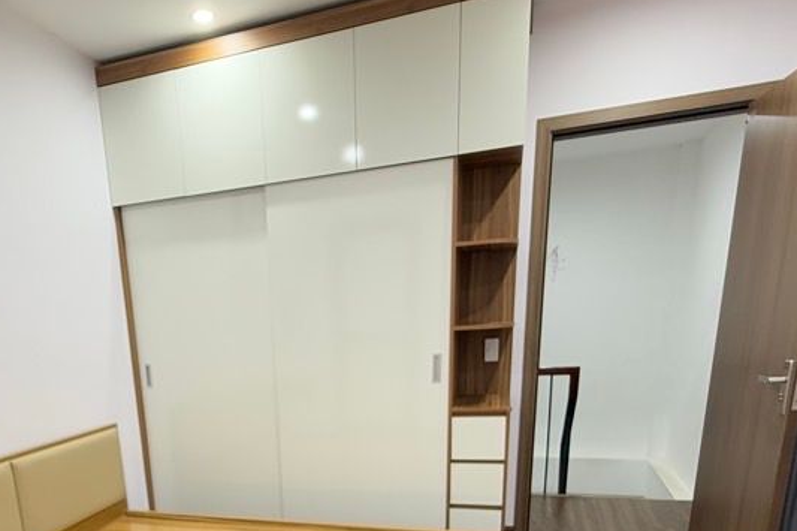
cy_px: 498
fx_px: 620
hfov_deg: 63.9
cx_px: 271
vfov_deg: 41.8
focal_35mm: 28
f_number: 2.2
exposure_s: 1/50
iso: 200
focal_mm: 2.22
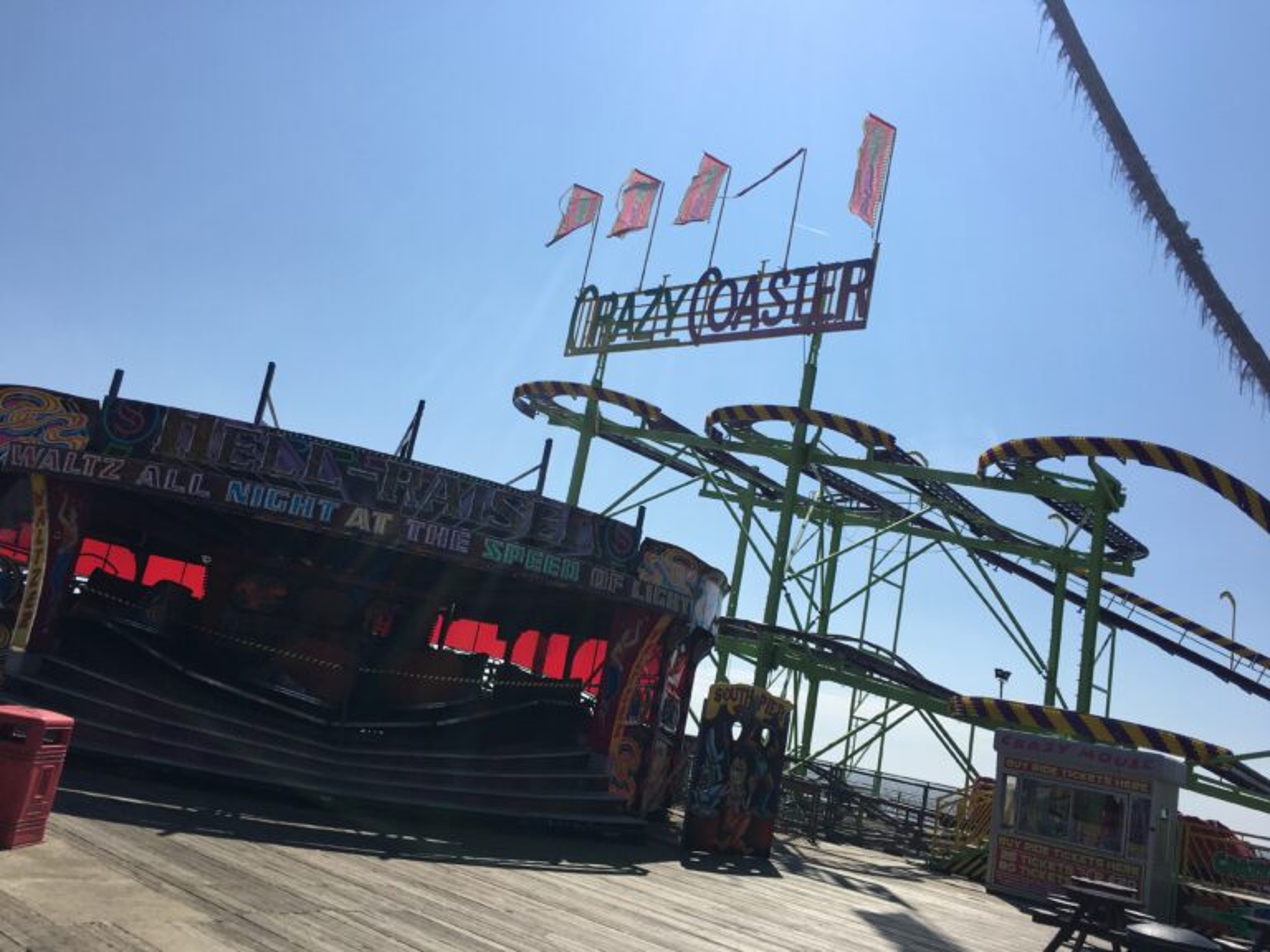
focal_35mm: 29
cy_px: 476
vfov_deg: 48.2
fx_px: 1064
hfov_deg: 61.7
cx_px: 635
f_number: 2.2
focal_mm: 4.15
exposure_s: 1/3205
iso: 25
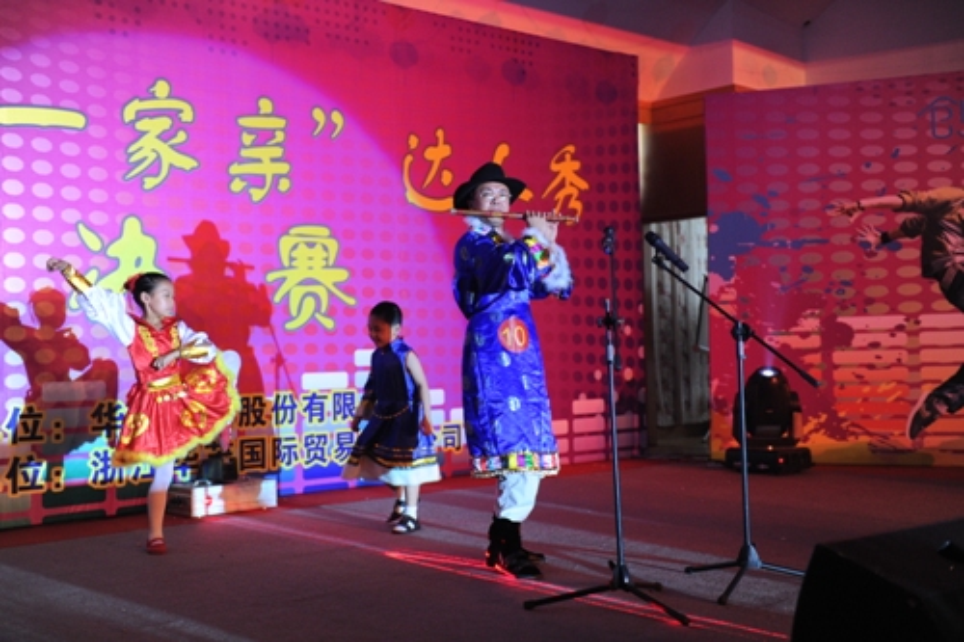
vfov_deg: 29.8
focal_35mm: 45
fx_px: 1205
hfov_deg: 43.6
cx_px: 482
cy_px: 321
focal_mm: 45
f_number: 2.8
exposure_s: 1/200
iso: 2500
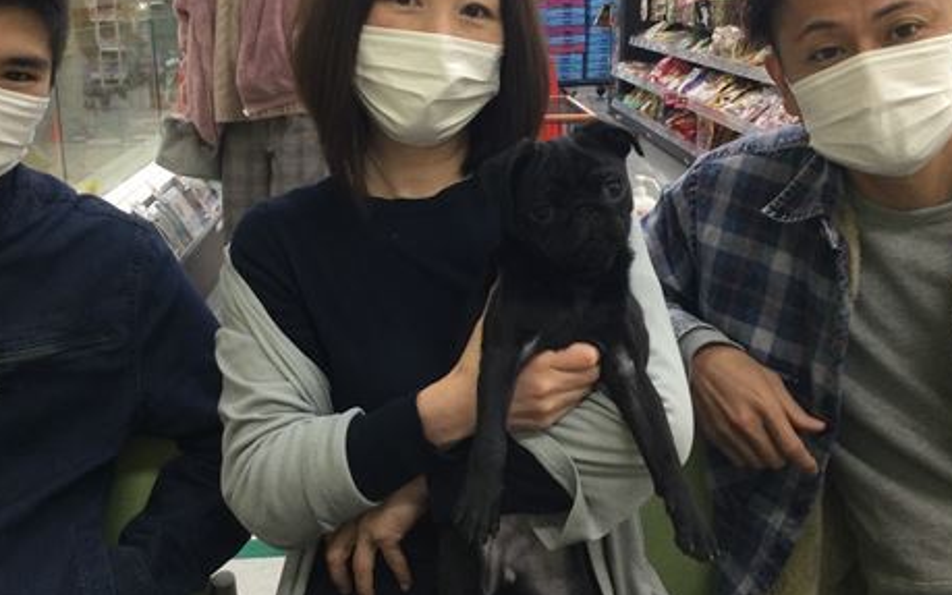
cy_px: 276
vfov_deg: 29.9
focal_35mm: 43
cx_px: 475
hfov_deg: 46.2
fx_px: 1116
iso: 64
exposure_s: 1/30
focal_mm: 3.3
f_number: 2.4
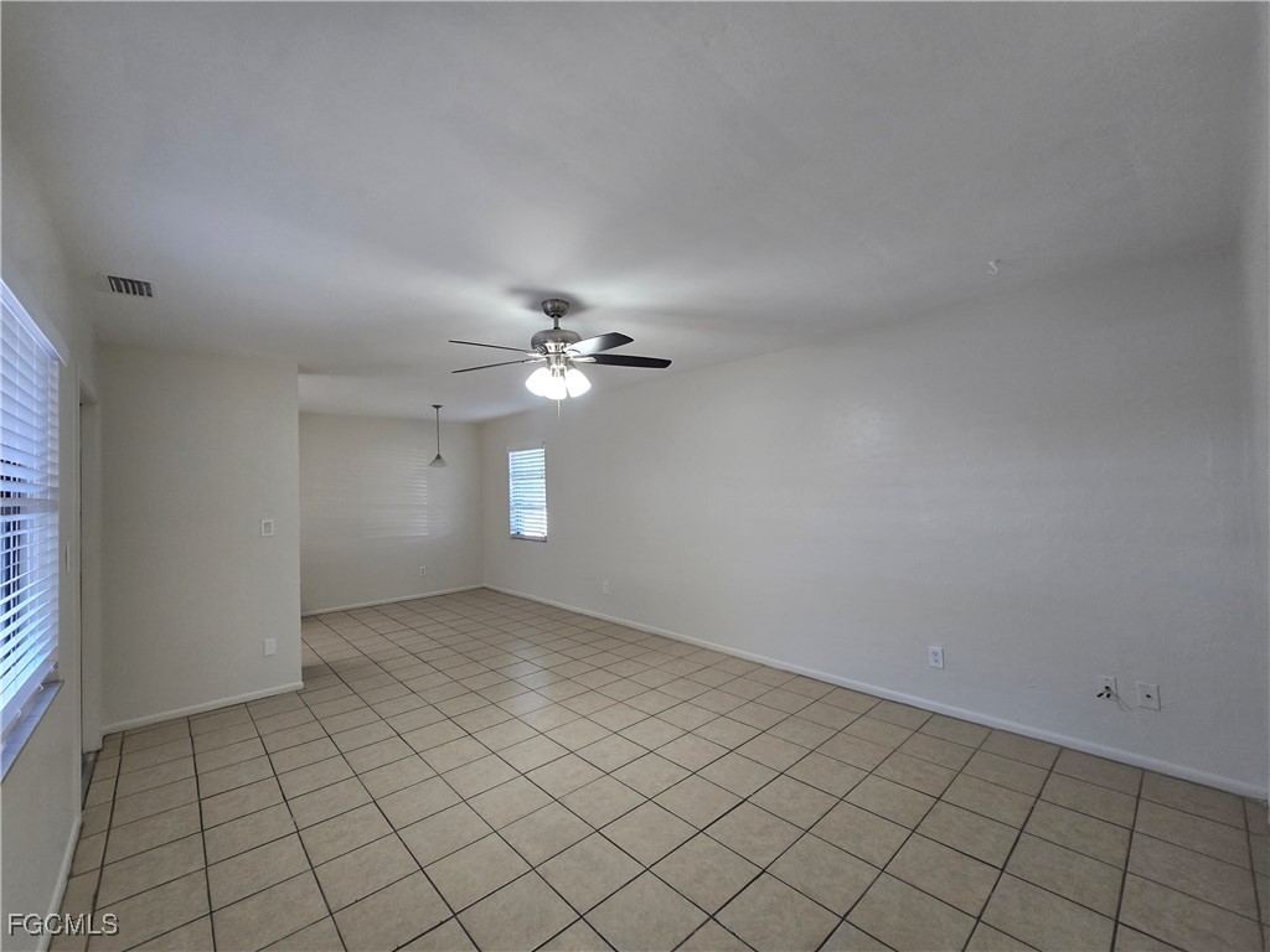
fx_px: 477
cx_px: 635
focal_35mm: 13
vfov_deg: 89.9
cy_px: 476
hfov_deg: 106.2
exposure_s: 1/60
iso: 160
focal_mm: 2.2
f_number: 2.2
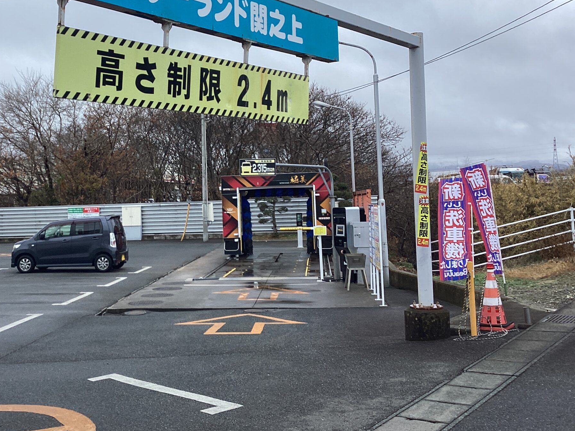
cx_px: 175
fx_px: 731
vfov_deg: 32.8
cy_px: 182
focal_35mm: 44
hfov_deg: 42.2
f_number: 2.4
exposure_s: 1/327
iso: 25
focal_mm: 3.3
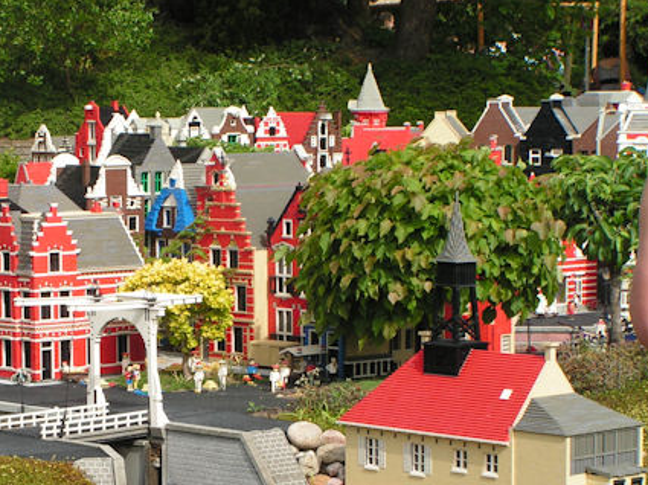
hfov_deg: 13.0
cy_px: 350
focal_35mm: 151
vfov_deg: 9.8
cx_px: 140
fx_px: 2824
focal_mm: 15.6
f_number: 5
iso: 50
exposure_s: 1/200
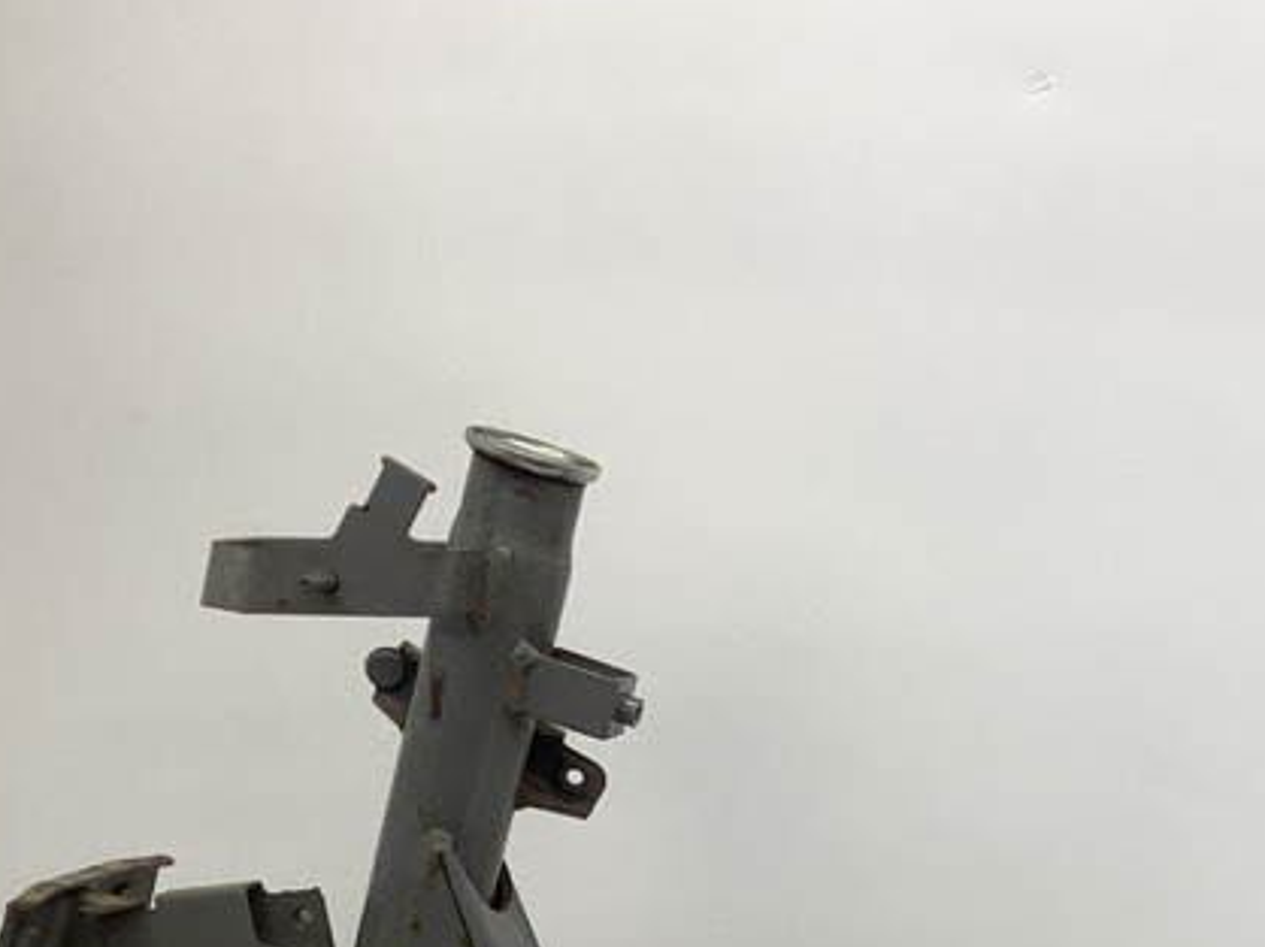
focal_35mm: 89
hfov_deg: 20.1
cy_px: 1283
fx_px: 3251
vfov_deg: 15.6
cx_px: 1677
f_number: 2.4
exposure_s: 1/120
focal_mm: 3.3
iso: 32
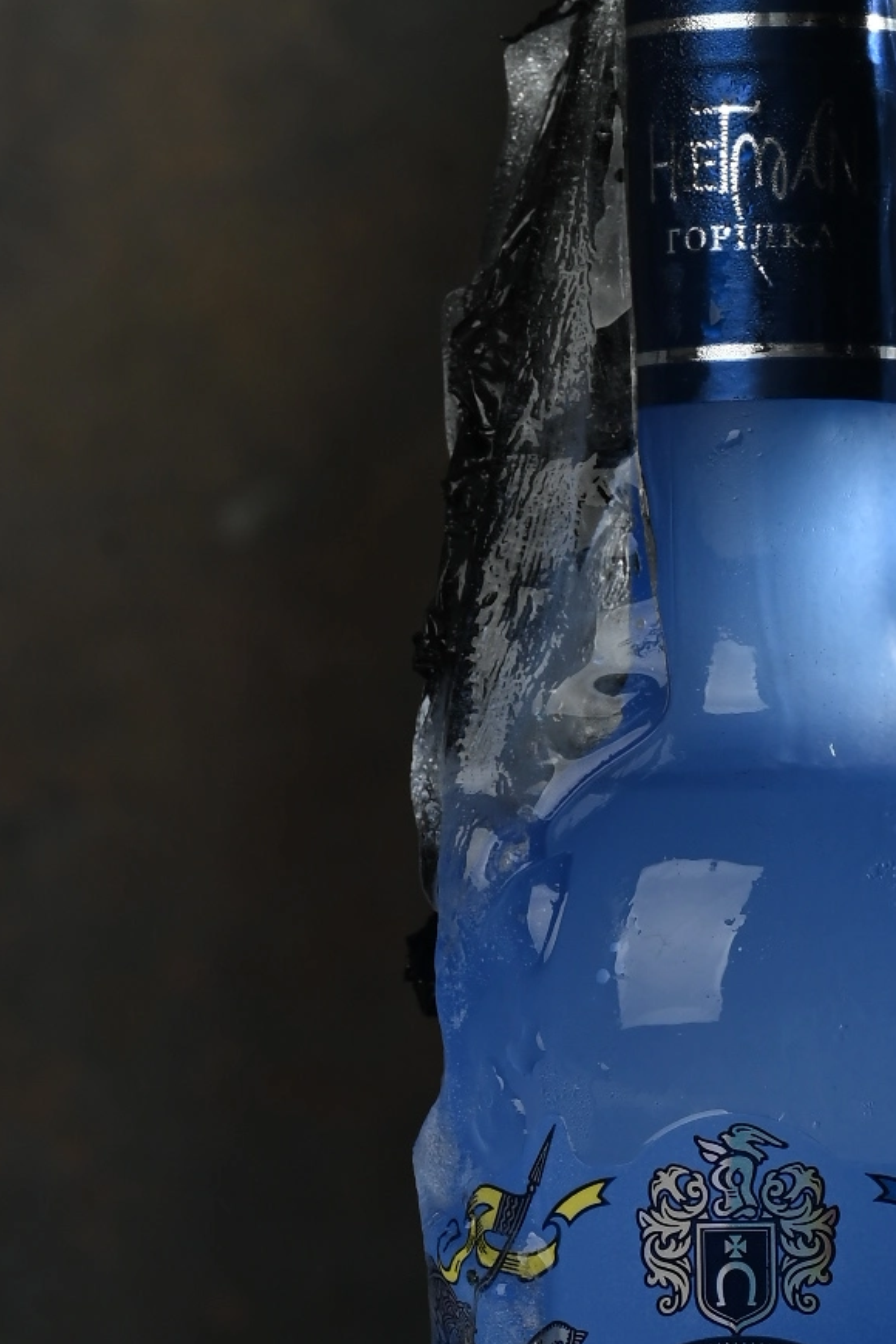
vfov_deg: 5.6
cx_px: 749
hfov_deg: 3.8
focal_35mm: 365
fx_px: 13626
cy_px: 1383
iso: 125
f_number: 13
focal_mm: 105
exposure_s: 1/125
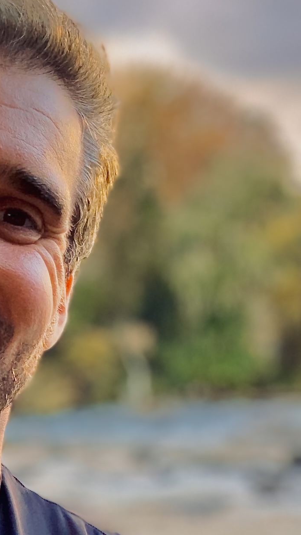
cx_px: -133
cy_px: 581
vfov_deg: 20.6
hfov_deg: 11.8
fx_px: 1404
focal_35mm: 99
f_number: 1.8
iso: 64
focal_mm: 3.99
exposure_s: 1/121
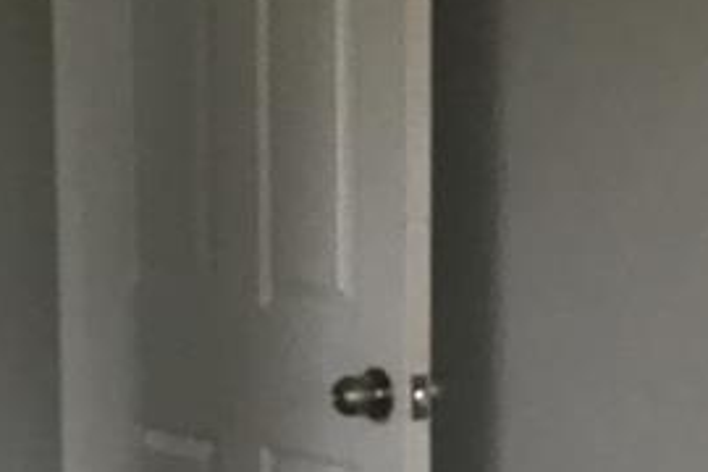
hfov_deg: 11.4
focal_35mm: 179
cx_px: 616
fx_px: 3520
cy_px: 590
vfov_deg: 7.6
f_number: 2.2
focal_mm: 4.15
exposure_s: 1/30
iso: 50
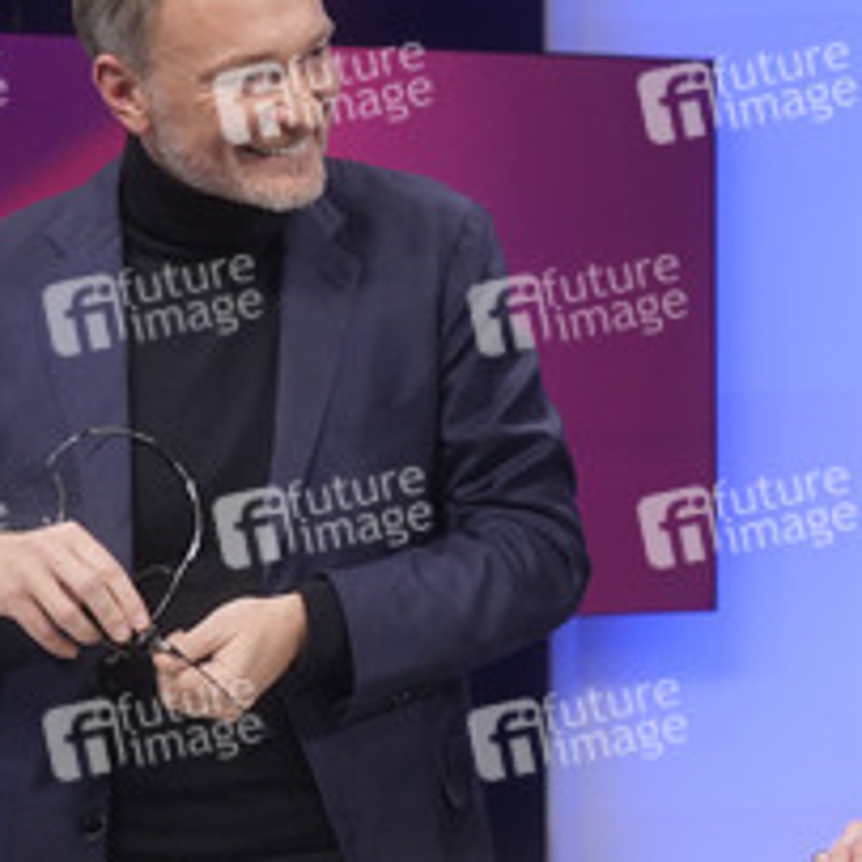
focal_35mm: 85
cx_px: 635
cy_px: 412
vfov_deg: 20.4
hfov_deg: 20.3
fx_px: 2395
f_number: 2.2
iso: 640
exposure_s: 1/250
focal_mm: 30
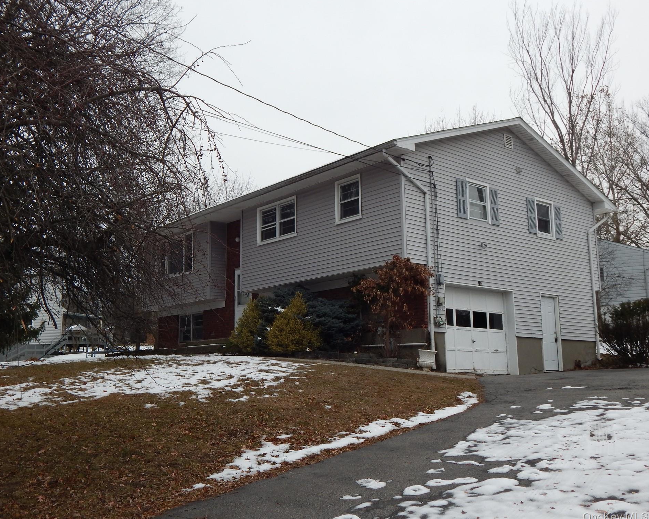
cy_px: 261
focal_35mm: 36
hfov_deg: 50.2
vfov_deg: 41.1
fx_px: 691
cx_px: 300
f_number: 3.3
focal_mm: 6.1
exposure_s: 1/640
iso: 125
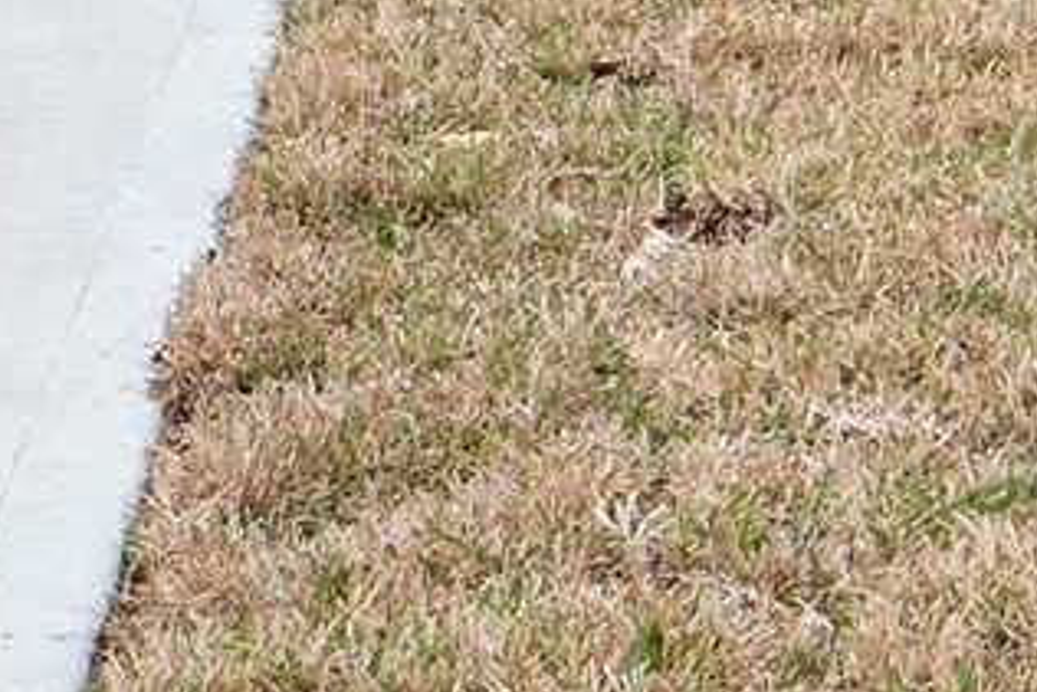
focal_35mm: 206
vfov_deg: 6.5
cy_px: -543
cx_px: 794
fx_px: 5936
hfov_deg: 10.0
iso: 100
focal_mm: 20
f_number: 11
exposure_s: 1/8
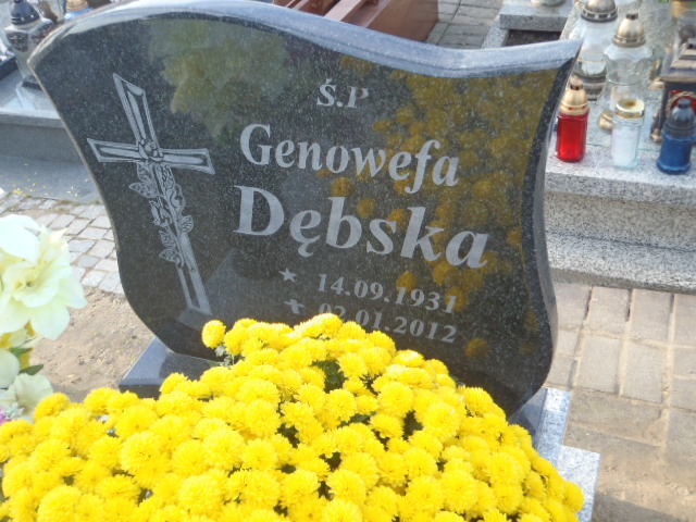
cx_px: 348
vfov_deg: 39.7
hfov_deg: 51.4
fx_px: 724
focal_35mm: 36
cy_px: 261
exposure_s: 1/50
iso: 64
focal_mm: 6.53
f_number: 4.1
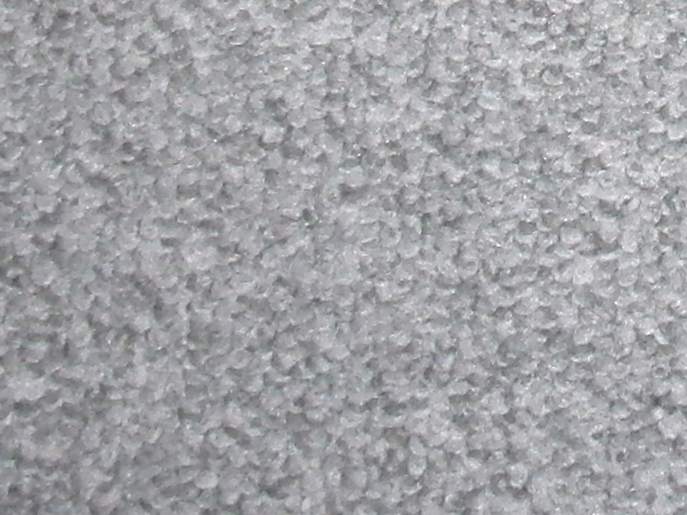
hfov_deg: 11.4
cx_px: 1110
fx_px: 3255
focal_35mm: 164
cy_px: -500
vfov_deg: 8.6
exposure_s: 1/40
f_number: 3.9
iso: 400
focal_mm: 6.66
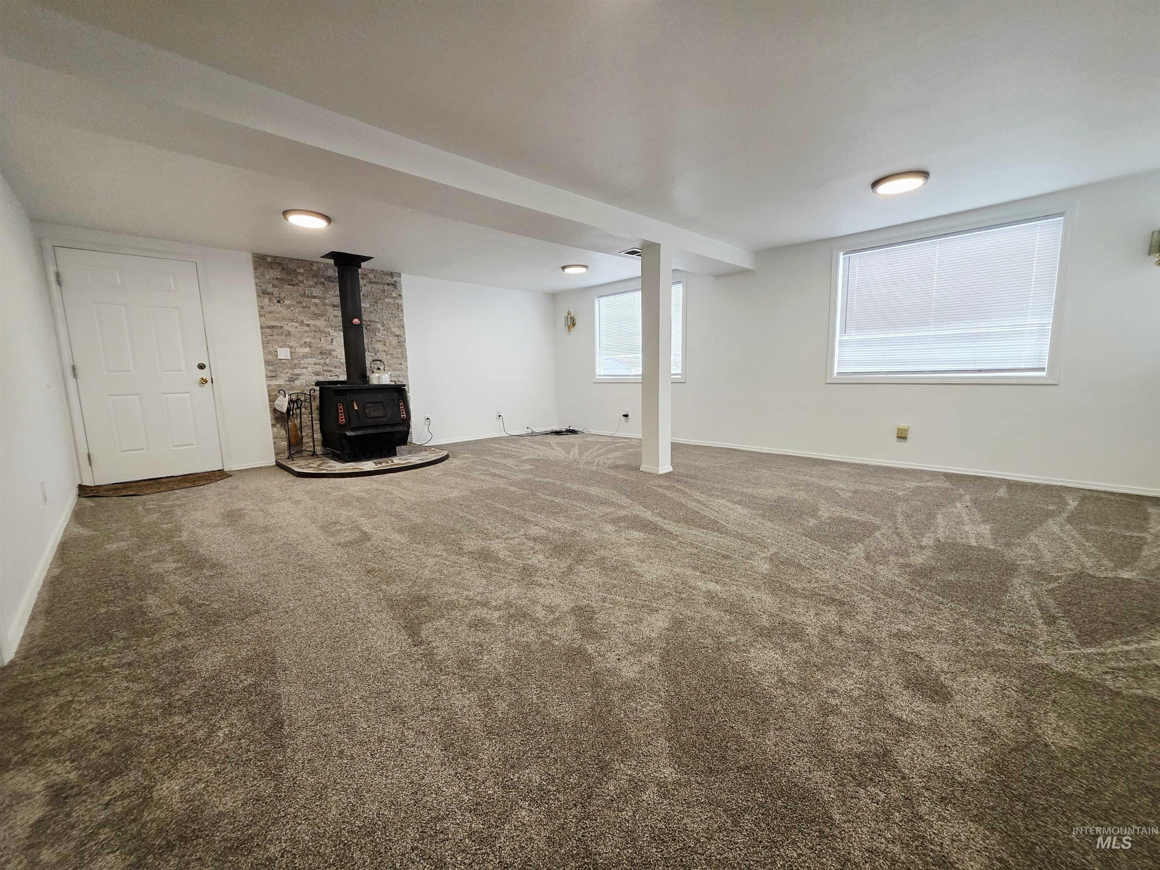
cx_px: 580
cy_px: 435
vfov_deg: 89.9
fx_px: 436
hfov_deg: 106.2
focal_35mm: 13
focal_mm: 2.2
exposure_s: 1/120
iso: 250
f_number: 1.9
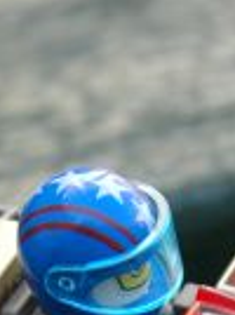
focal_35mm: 345
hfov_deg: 4.3
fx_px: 3133
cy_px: 461
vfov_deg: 5.7
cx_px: 127
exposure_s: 1/160
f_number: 6.3
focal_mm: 50
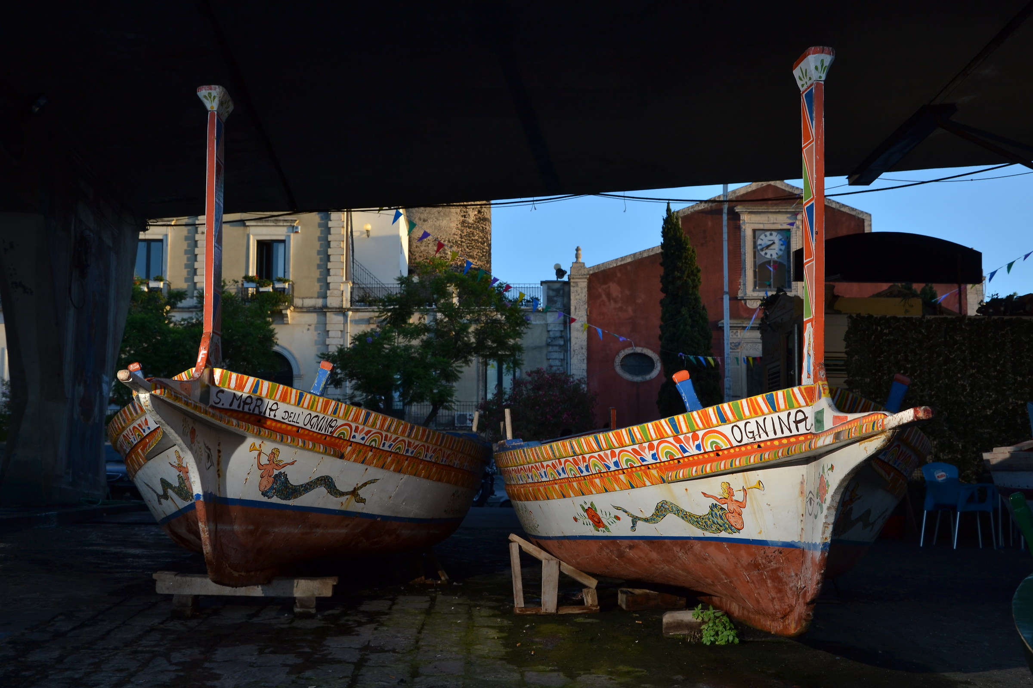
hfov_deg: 37.9
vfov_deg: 25.8
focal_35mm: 52
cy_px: 344
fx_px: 1506
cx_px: 516
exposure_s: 1/80
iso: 100
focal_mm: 35
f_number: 8
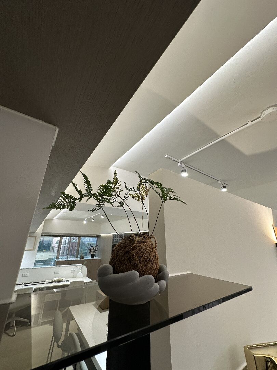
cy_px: 185
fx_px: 149
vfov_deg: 102.1
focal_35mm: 14
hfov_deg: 85.7
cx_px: 138
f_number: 2.2
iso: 125
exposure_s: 1/120
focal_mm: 2.22
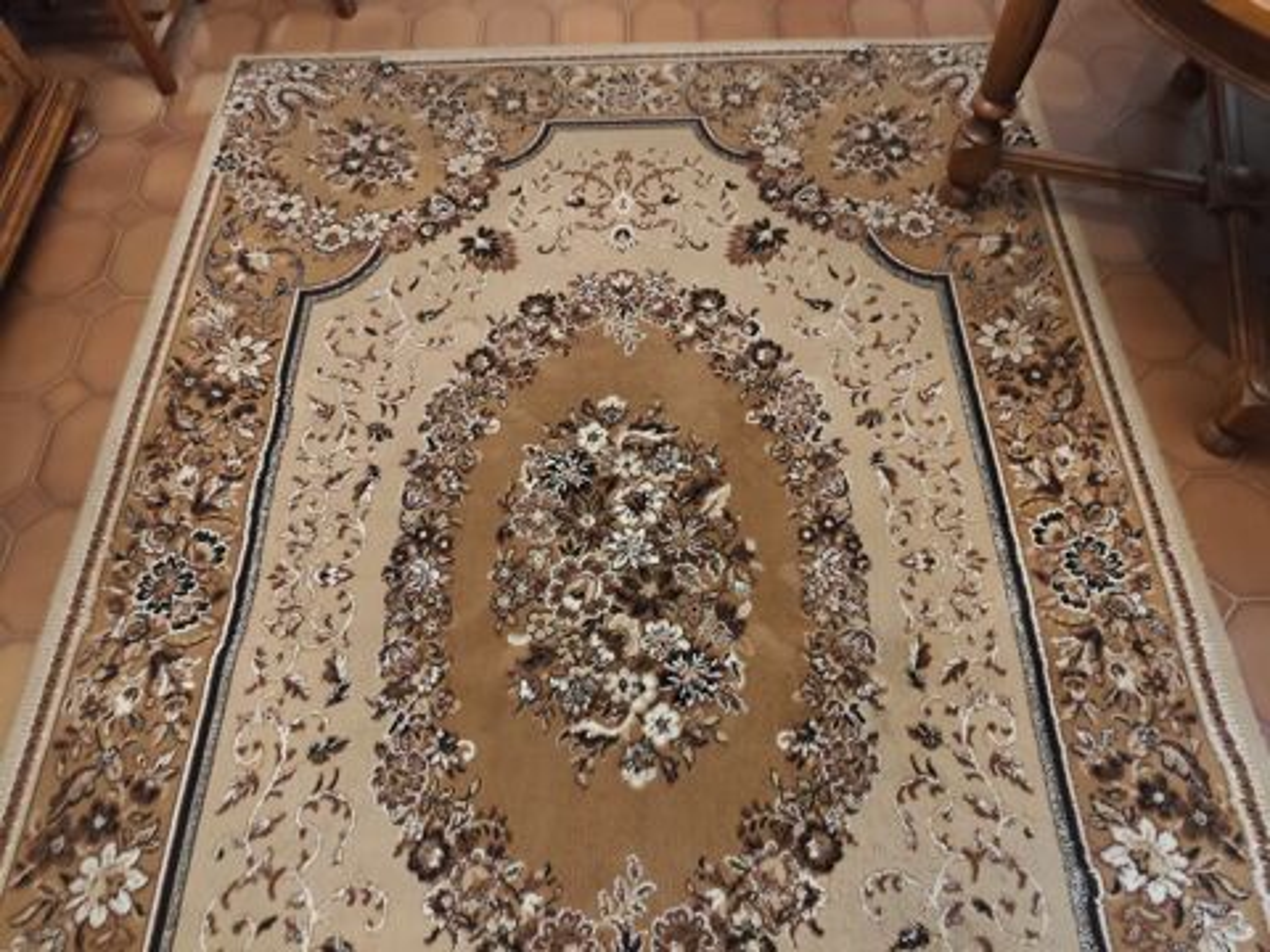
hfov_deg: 73.9
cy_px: 476
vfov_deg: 58.9
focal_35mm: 23
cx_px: 635
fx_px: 844
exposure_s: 1/20
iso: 2500
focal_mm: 6.14
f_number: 1.65
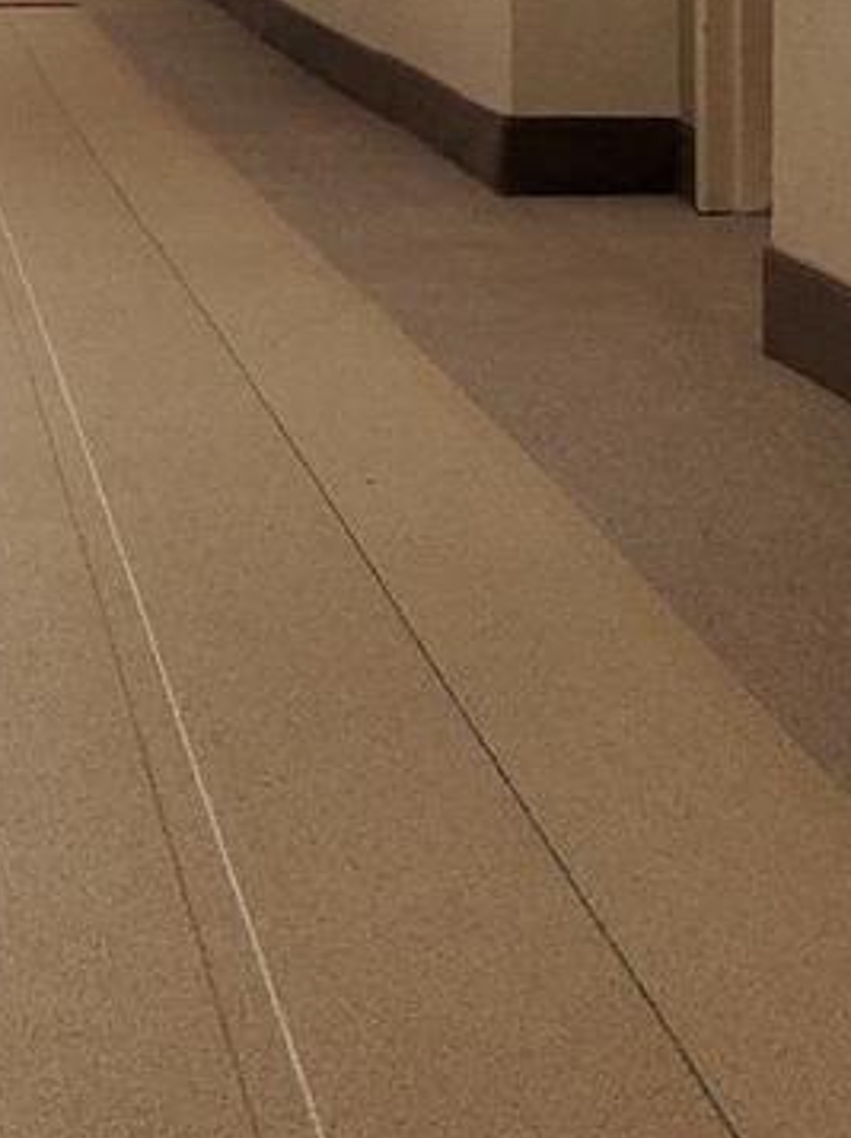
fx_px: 3678
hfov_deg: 13.0
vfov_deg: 16.9
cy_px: -175
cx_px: -41
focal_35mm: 112
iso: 320
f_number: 2.4
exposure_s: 1/39
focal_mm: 4.3
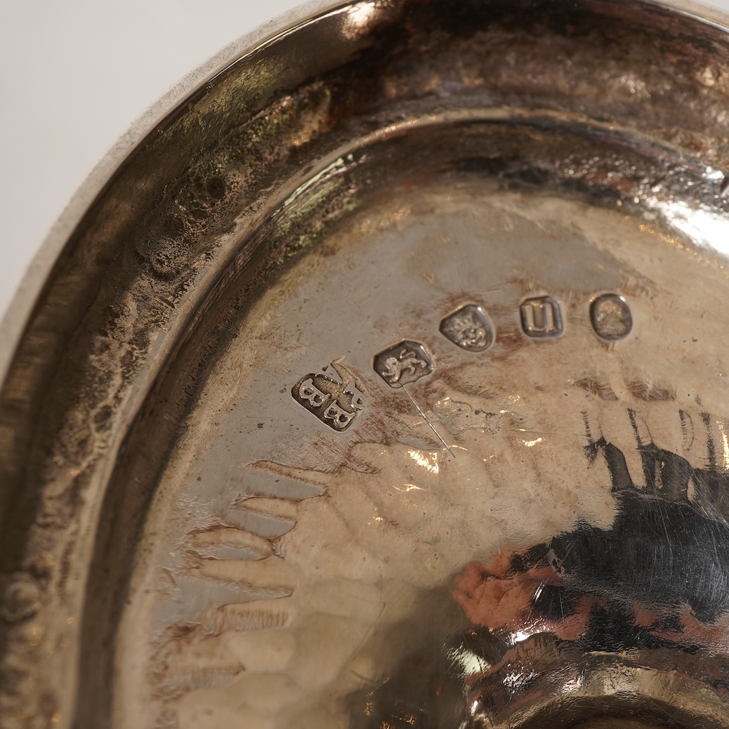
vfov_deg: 29.6
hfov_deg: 29.4
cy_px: 364
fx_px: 1382
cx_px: 468
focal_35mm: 58
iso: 400
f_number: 22
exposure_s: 1/125
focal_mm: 30
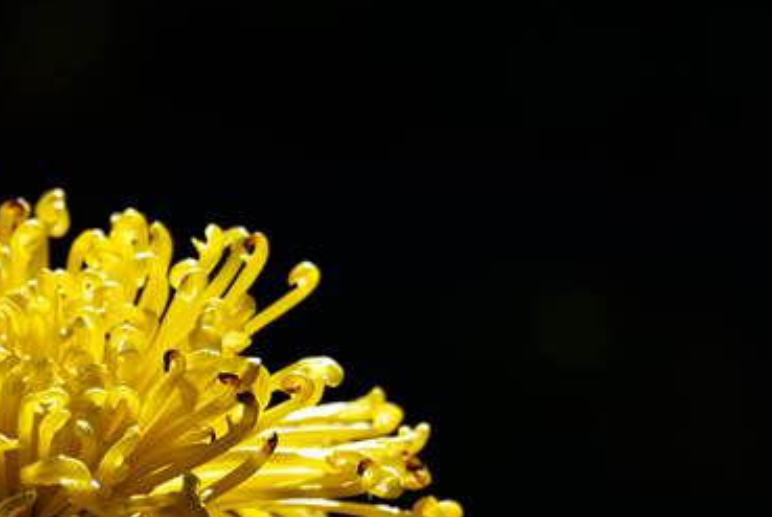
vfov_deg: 5.4
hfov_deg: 8.0
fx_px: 5475
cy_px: 475
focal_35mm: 255
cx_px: 71
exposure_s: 1/2500
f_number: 5.6
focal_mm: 92
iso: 250
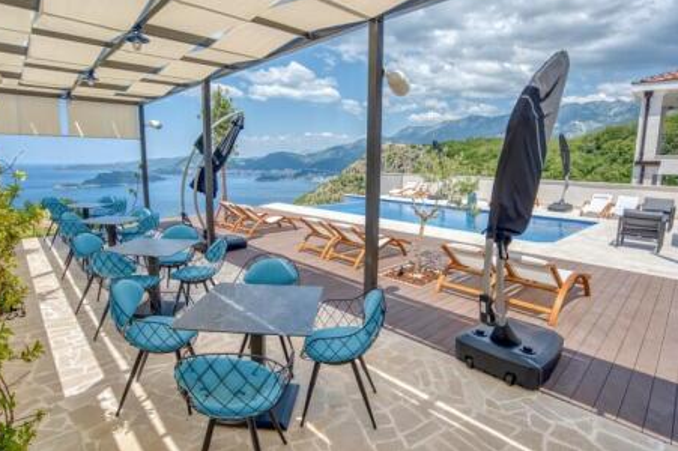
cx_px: 338
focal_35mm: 19
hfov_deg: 86.9
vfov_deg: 64.4
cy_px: 214
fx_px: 358
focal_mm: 18
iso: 100
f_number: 11
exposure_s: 1/160
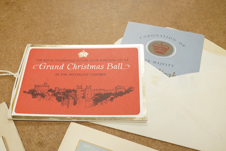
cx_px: 113
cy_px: 76
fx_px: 282
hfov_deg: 43.6
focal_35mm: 45
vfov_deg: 29.9
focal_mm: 30
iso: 2500
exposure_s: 1/200
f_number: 10
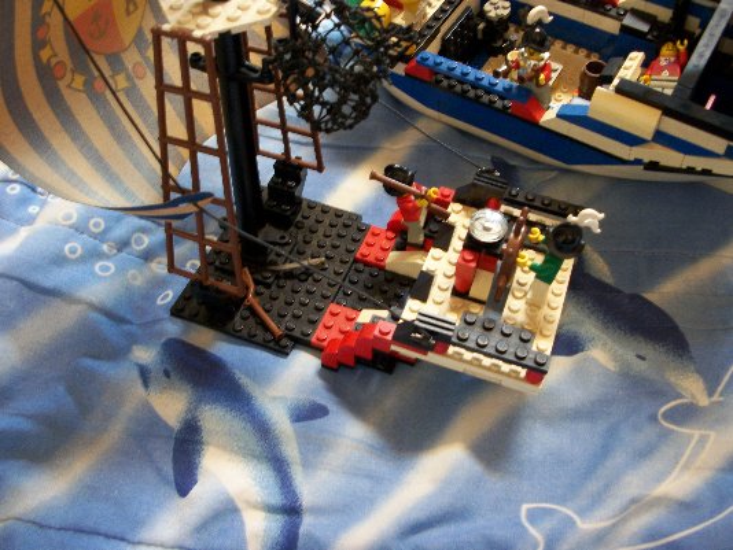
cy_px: 275
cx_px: 366
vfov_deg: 40.7
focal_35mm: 35
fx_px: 741
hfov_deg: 52.6
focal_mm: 6.3
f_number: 3.1
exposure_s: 1/8
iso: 176
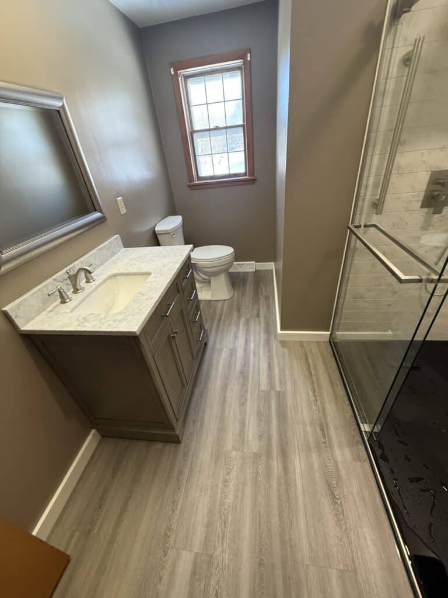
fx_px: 242
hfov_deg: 85.7
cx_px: 224
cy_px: 299
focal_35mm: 14
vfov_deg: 102.1
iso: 320
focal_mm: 2.22
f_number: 2.2
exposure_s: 1/60
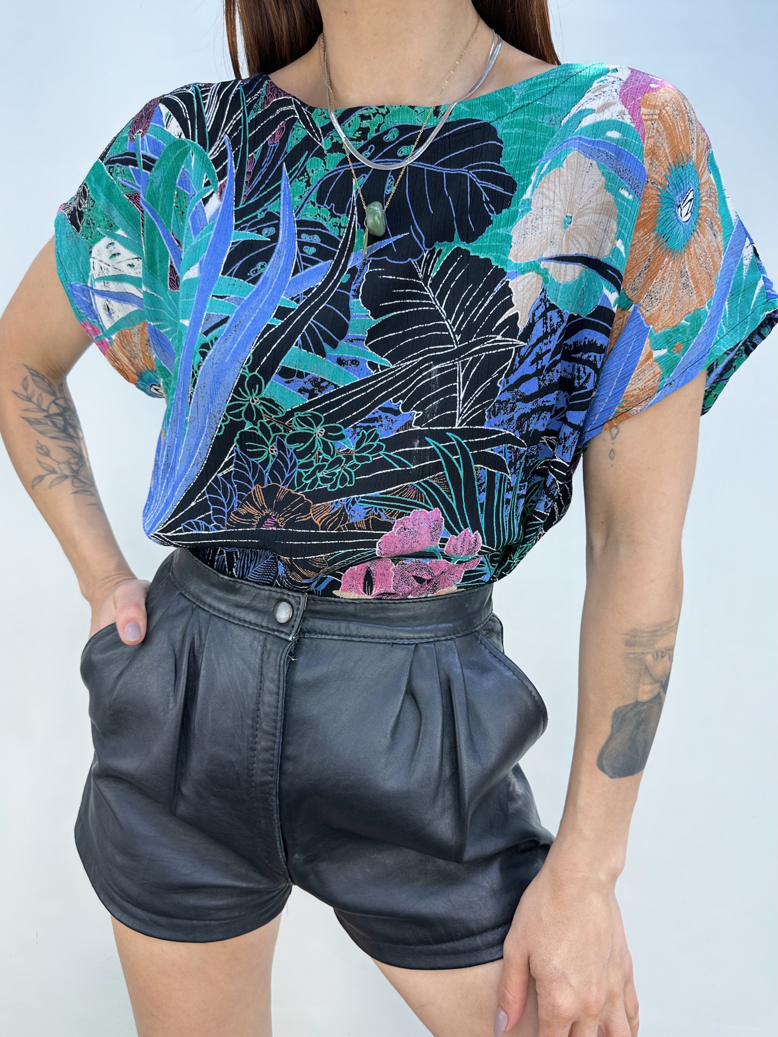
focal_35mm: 24
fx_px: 719
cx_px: 389
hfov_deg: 56.8
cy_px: 518
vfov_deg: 71.6
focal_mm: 6.86
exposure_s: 1/157
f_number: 1.78
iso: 64
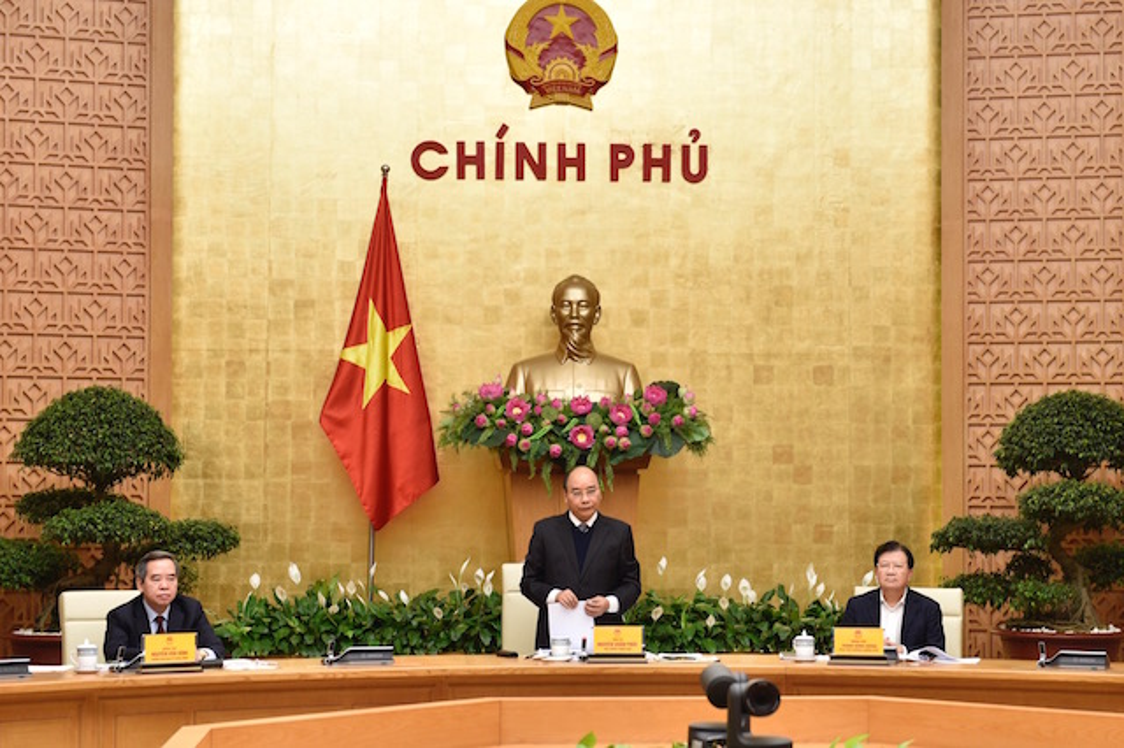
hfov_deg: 28.9
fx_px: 2184
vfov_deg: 19.4
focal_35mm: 70
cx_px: 562
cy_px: 374
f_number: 4
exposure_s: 1/160
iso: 800
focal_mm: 70
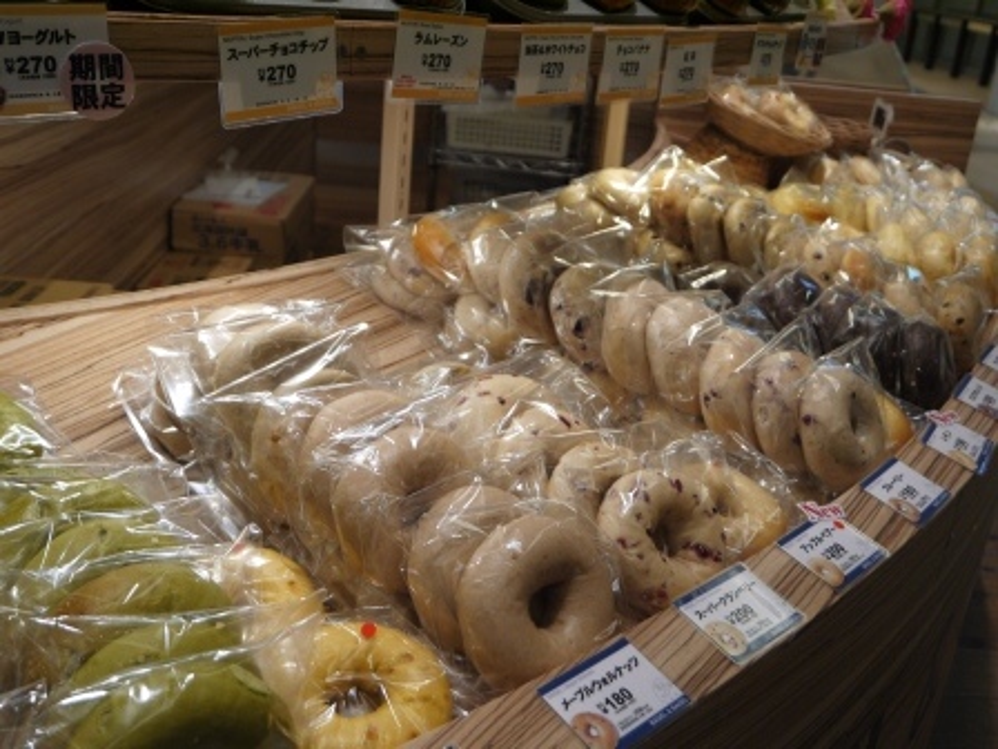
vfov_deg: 37.7
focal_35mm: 38
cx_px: 499
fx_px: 1096
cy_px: 374
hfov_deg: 49.0
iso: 250
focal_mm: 19
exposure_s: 1/60
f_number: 4.3
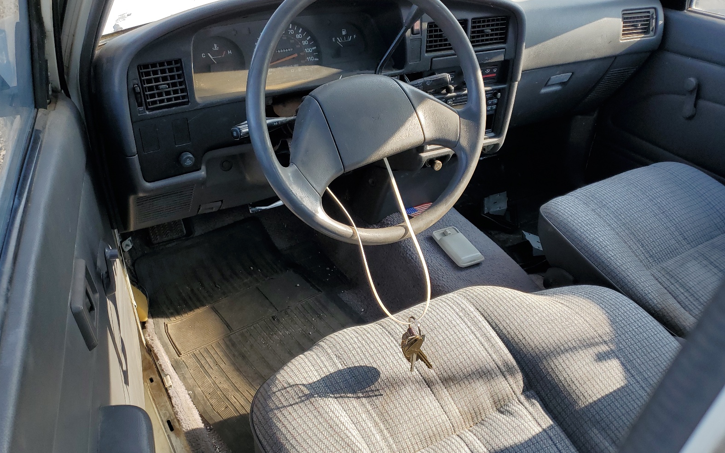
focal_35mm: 28
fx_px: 553
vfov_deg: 44.5
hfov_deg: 66.5
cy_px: 219
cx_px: 357
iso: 50
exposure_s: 1/625
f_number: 1.5
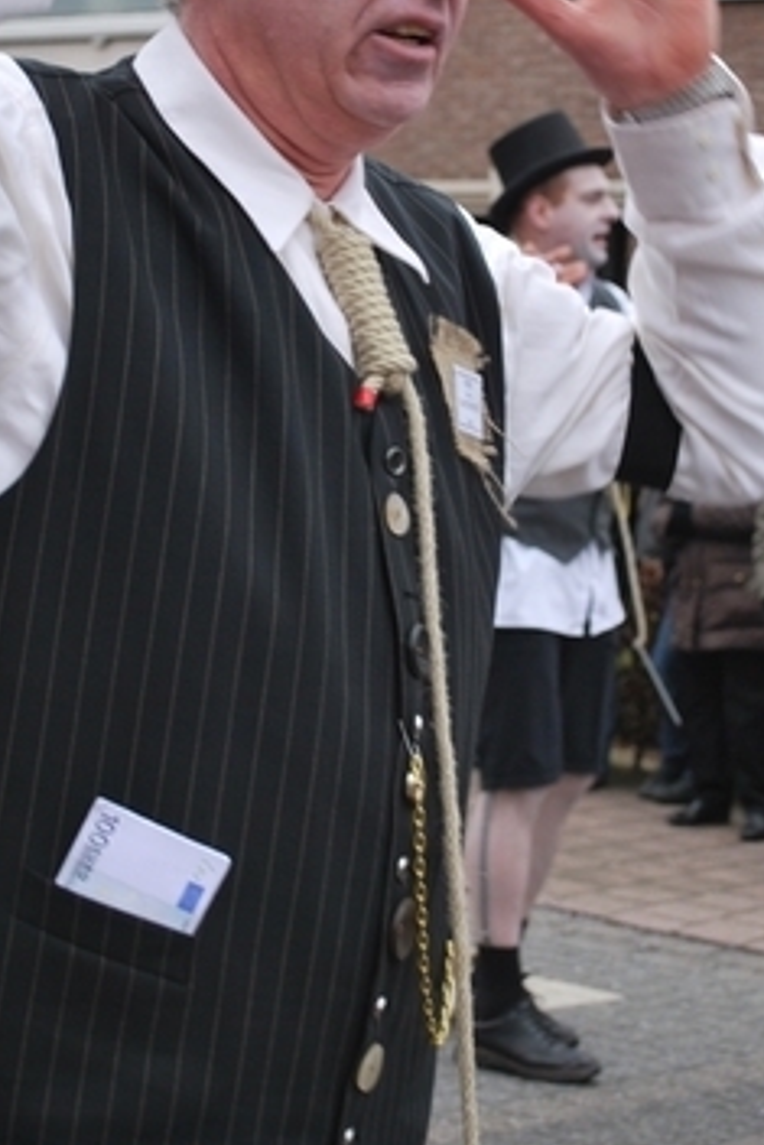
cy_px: 342
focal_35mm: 92
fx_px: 2926
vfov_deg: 22.0
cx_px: 421
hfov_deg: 14.9
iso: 200
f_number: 5.3
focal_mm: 36
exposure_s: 1/80
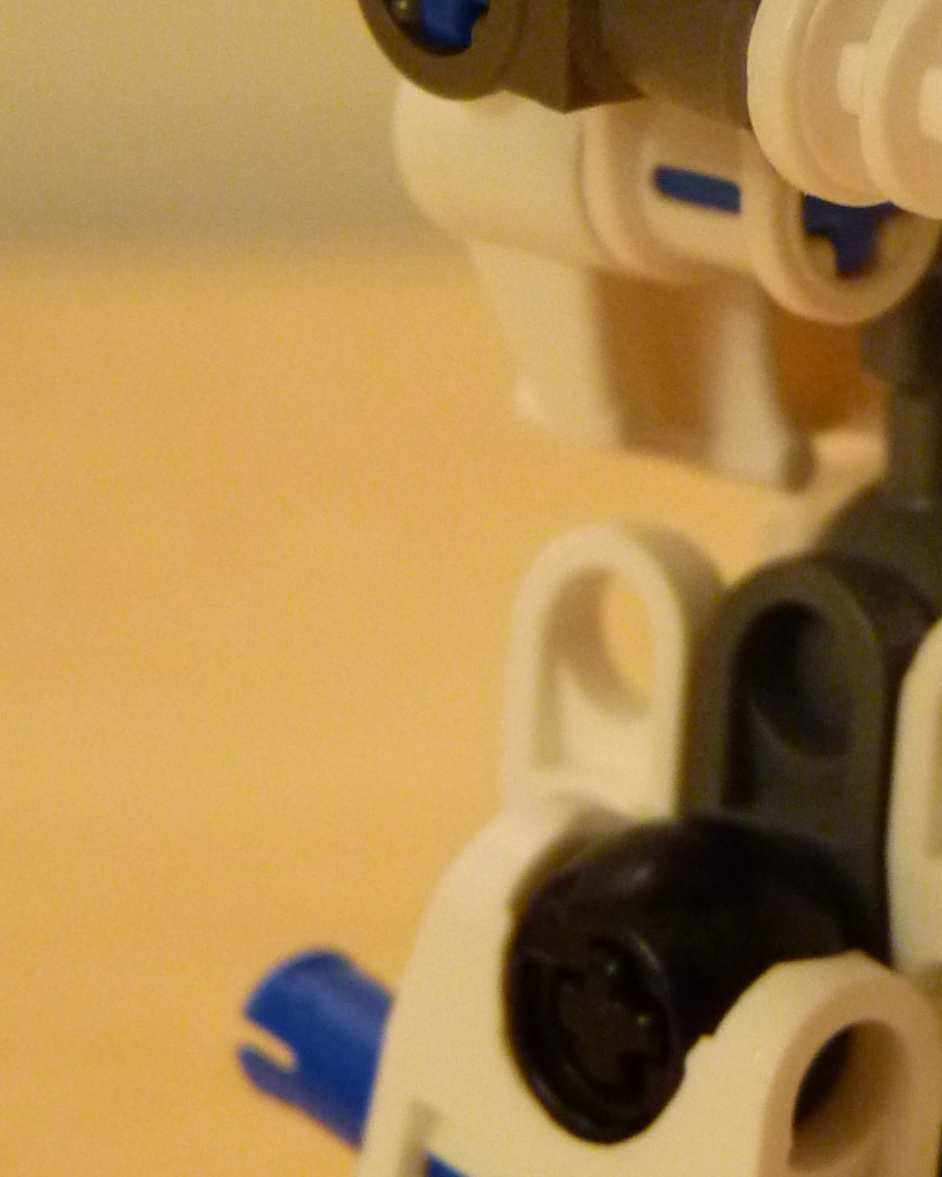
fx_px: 5050
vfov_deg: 13.1
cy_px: -34
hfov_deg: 10.5
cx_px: 1054
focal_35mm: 145
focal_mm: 9.9
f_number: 3.2
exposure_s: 1/13
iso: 400
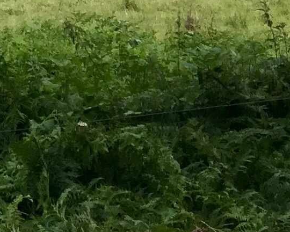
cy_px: -405
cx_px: -354
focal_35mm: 171
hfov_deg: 10.1
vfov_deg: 8.0
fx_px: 1468
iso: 32
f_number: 2.2
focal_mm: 4.15
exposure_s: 1/2326
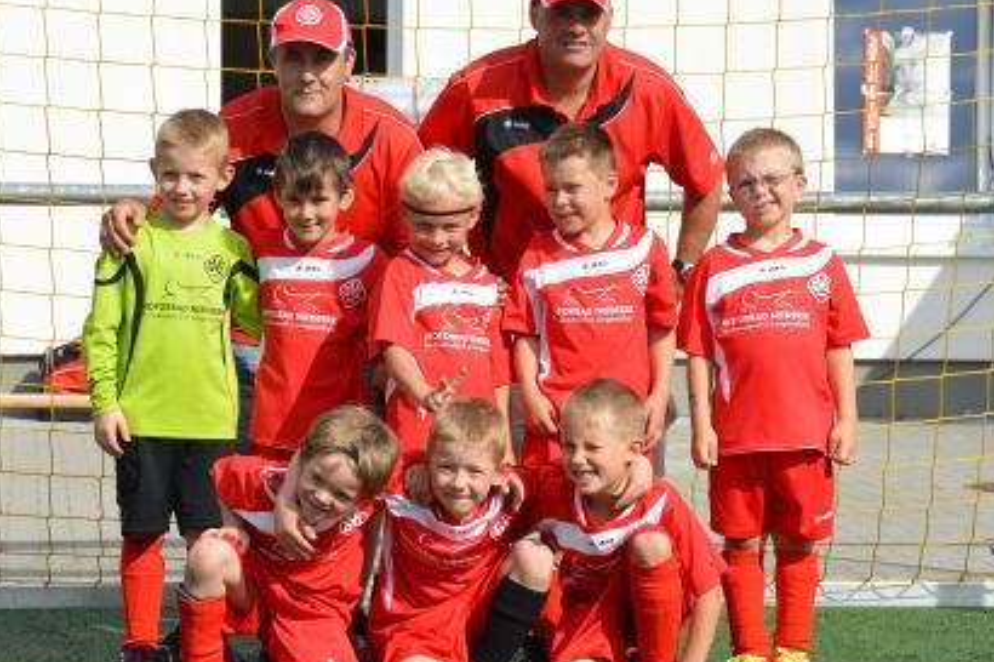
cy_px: 280
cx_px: 444
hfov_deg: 17.0
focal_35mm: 121
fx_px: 3332
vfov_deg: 11.3
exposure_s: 1/320
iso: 100
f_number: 9
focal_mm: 55
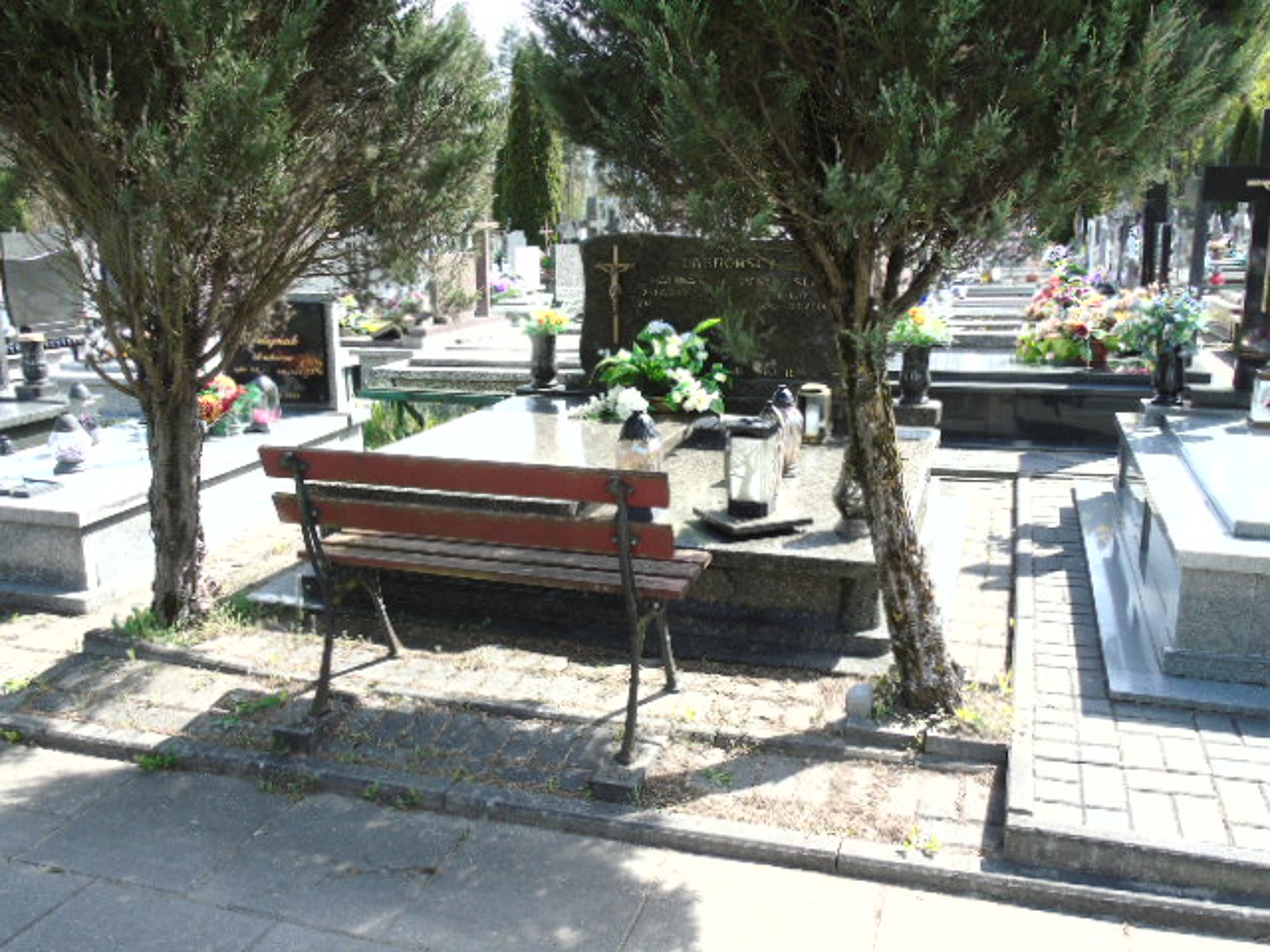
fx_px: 1064
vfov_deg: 48.2
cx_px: 635
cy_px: 476
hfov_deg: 61.7
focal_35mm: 29
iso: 80
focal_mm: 5.2
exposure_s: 1/250
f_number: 3.6
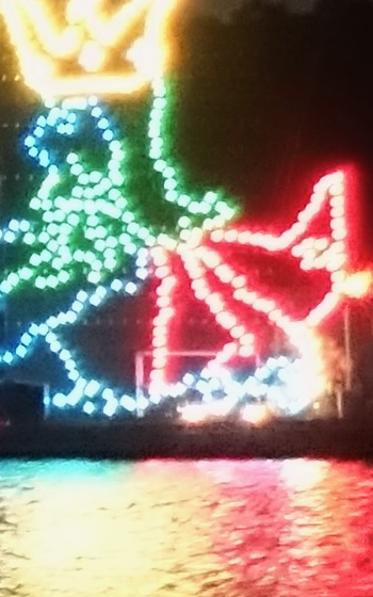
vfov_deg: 3.0
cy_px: -29
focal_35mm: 697
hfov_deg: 1.9
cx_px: -1024
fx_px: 11337
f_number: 2.8
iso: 3200
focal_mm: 25.7
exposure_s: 1/8
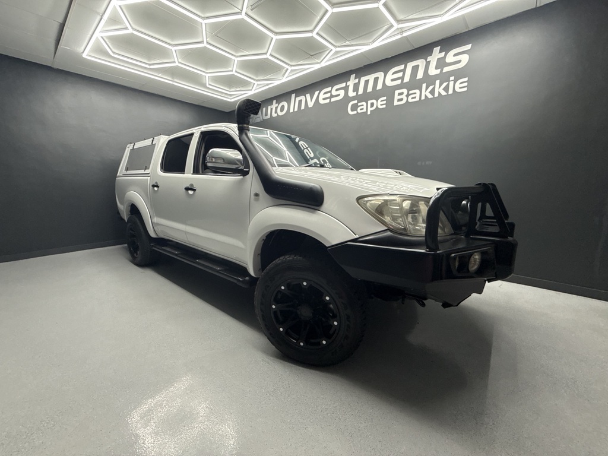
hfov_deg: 102.1
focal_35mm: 14
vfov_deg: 85.7
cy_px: 228
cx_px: 304
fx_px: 246
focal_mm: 2.22
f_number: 2.2
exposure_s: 1/100
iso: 125
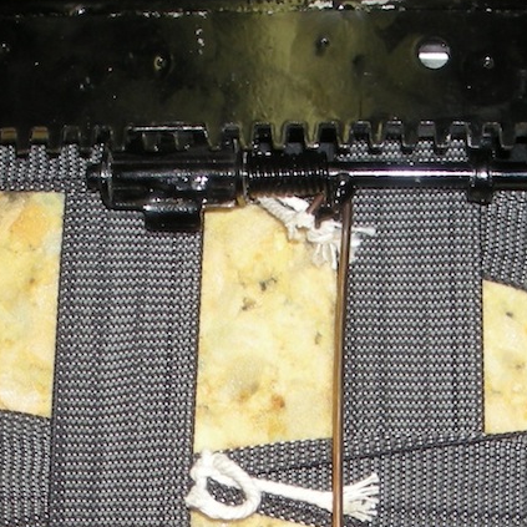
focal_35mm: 101
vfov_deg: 16.9
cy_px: 528
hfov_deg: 17.2
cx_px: 297
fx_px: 1740
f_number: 2.8
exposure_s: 1/30
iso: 50
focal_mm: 5.7
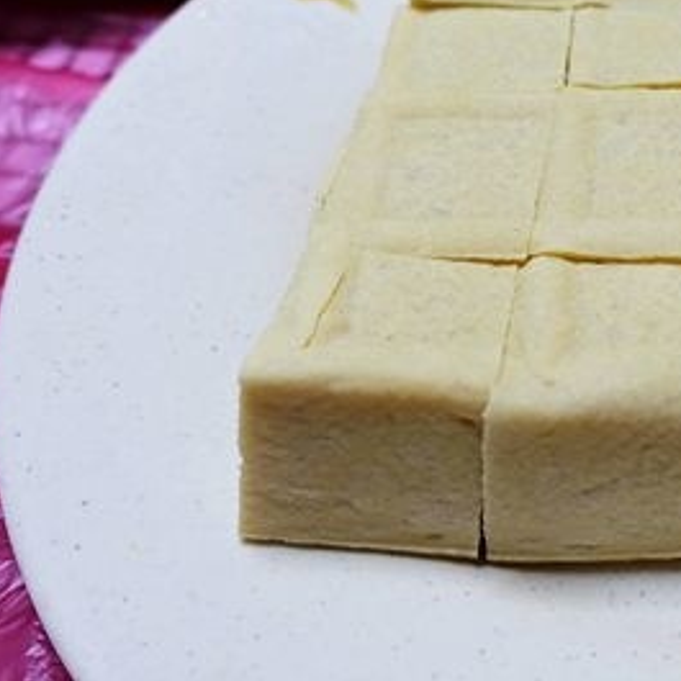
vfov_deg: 33.4
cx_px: 650
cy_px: 171
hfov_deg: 31.9
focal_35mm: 50
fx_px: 1113
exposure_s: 1/30
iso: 125
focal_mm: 8.8
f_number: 2.2
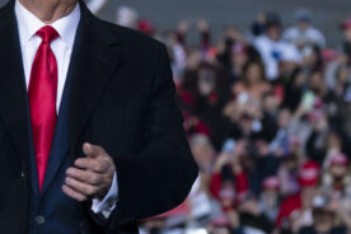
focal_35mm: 227
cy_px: 34
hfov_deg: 9.1
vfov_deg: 6.0
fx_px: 2213
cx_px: 80
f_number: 4
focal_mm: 98
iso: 2000
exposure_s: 1/800
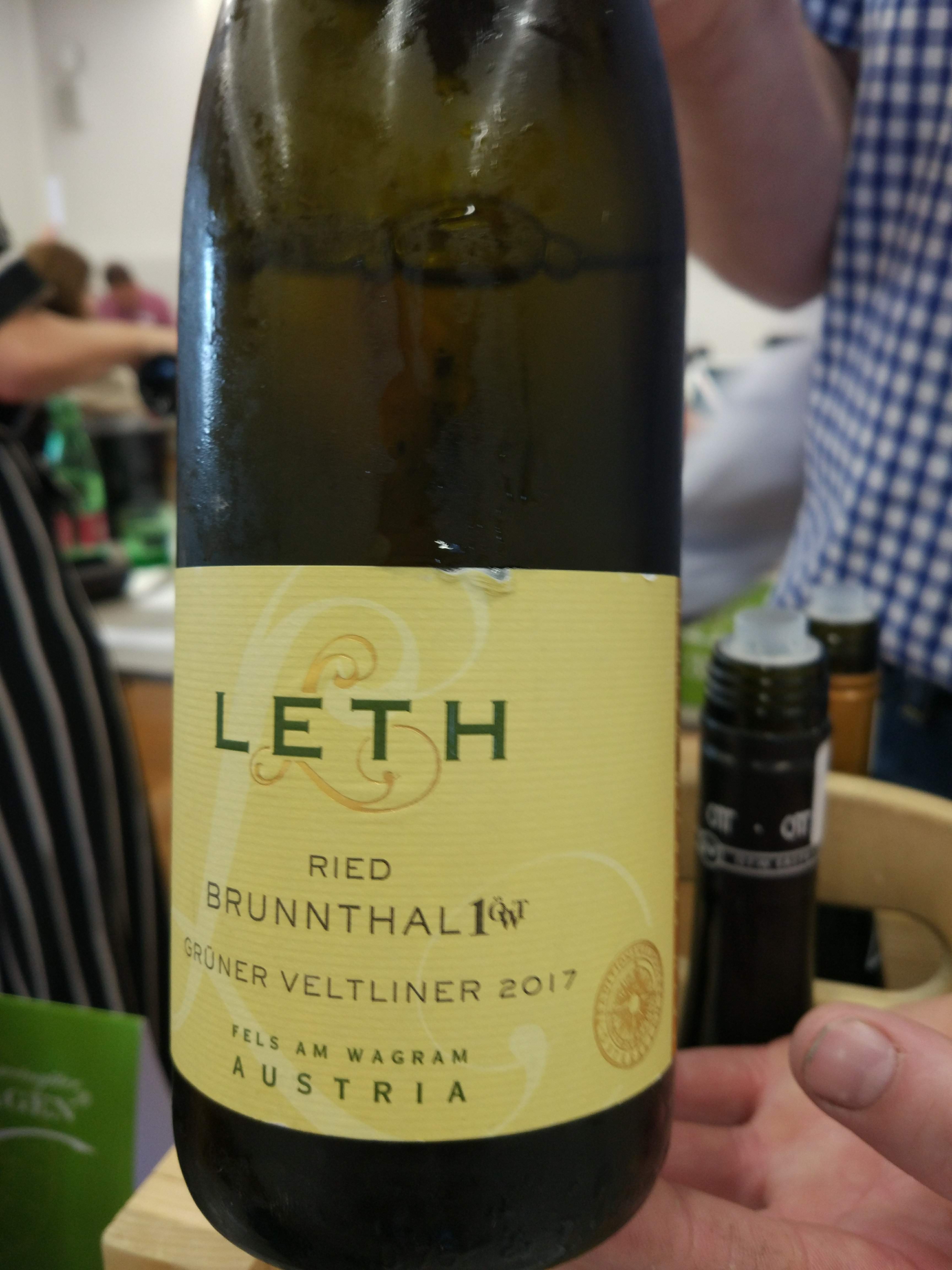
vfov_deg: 63.4
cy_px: 635
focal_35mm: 28
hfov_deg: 49.7
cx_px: 476
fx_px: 1027
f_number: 2
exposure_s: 1/33
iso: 206
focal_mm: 4.26
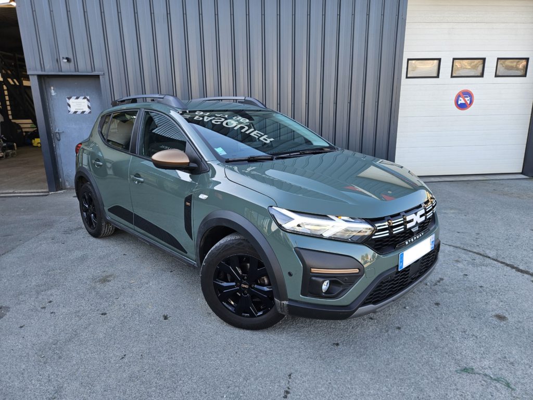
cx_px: 266
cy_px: 200
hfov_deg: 73.9
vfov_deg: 58.9
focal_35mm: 23
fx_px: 354
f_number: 1.8
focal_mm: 5.4
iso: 40
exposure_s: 1/226
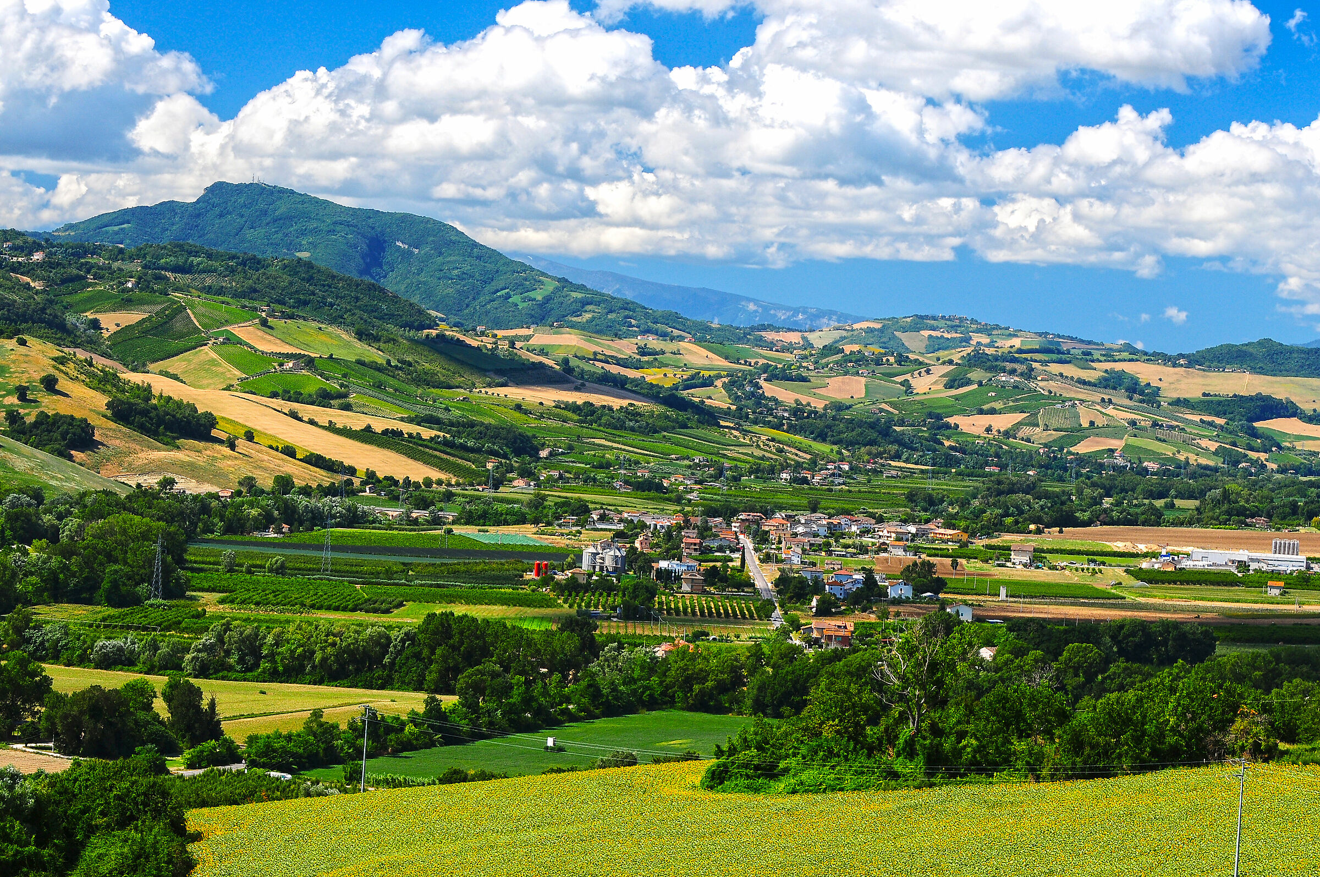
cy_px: 438
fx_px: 3845
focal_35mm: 105
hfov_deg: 19.5
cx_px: 660
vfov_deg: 13.0
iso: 200
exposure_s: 1/200
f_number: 7.1
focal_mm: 70
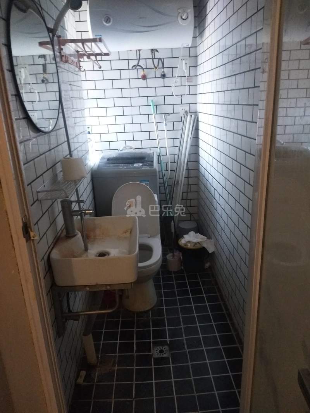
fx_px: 311
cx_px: 155
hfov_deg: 53.1
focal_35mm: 26
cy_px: 206
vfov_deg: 67.3
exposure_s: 1/25
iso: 400
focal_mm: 3.88
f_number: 2
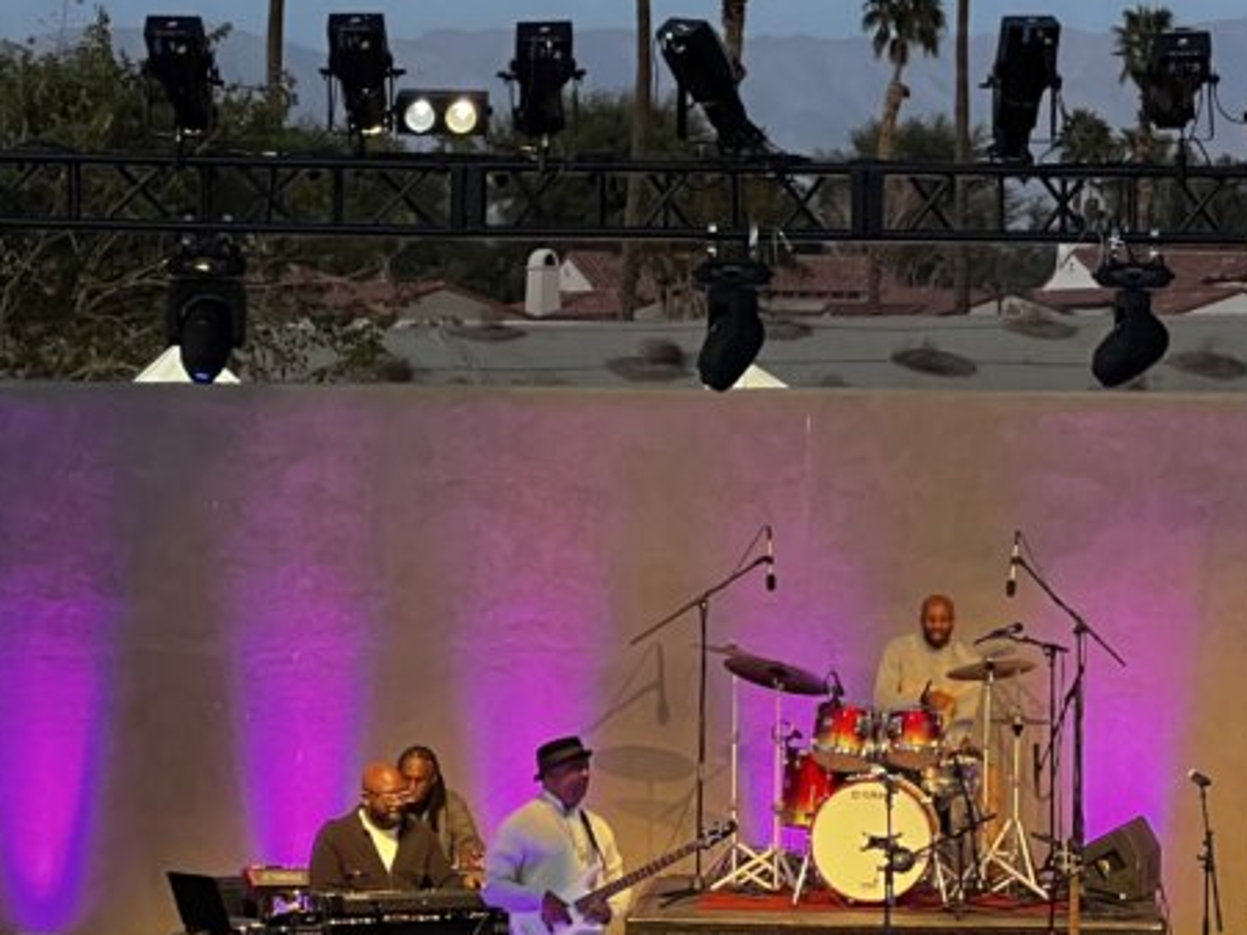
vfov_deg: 8.5
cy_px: 700
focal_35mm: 175
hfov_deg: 11.3
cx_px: 799
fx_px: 6302
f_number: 2.8
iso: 800
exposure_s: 1/60
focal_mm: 9
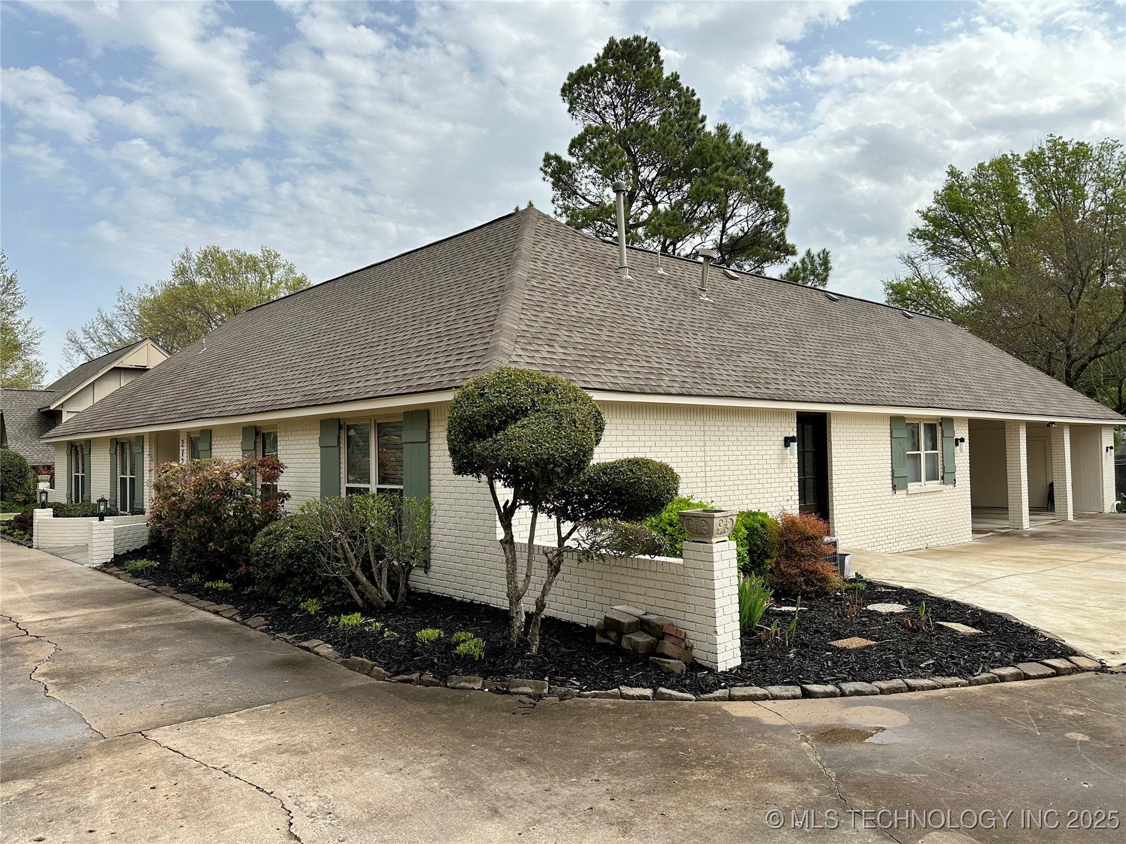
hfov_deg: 71.6
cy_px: 422
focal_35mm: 24
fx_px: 781
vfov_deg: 56.8
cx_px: 563
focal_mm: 6.86
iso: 80
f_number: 1.78
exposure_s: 1/4348
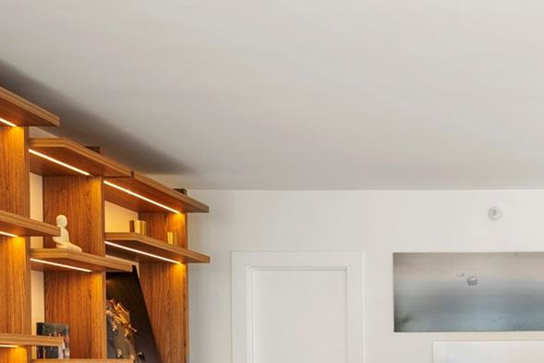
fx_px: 861
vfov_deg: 22.7
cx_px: 576
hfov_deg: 31.6
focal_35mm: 57
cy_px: 375
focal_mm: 21
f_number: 8
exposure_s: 1/50
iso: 400
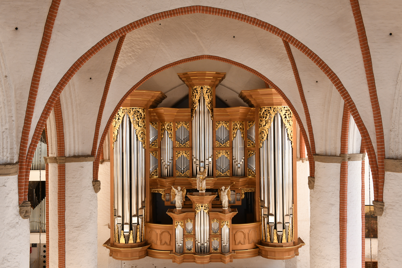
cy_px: 137
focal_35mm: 43
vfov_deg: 31.2
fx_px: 480
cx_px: 204
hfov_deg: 45.4
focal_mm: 42
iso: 800
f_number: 5
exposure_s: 1/4
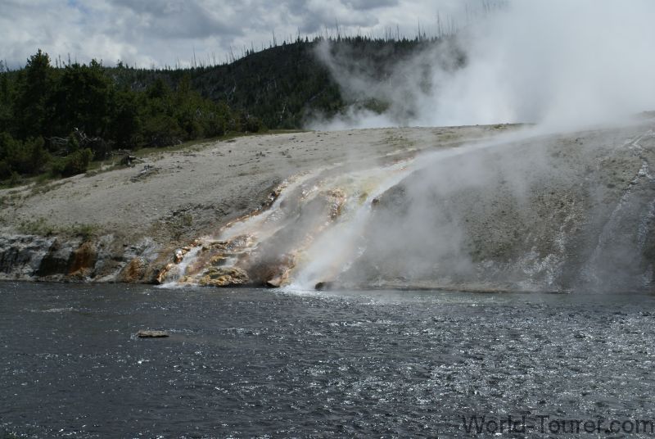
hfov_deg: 29.8
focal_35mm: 68
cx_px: 328
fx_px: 1230
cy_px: 220
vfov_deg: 20.2
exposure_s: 1/250
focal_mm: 45
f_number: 9
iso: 100
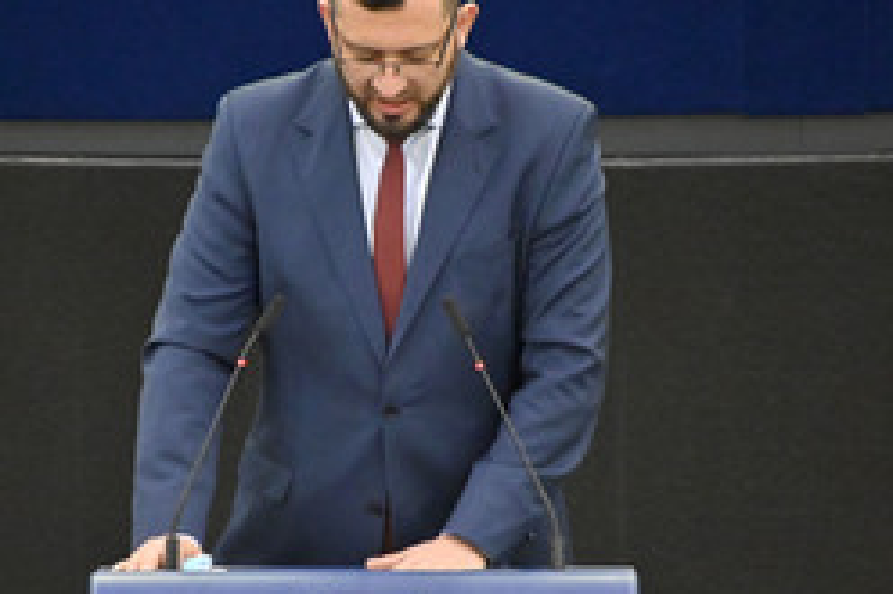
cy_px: 396
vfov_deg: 1.5
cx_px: 378
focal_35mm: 909
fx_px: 22533
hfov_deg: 2.3
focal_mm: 500
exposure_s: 1/400
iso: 6400
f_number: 6.3
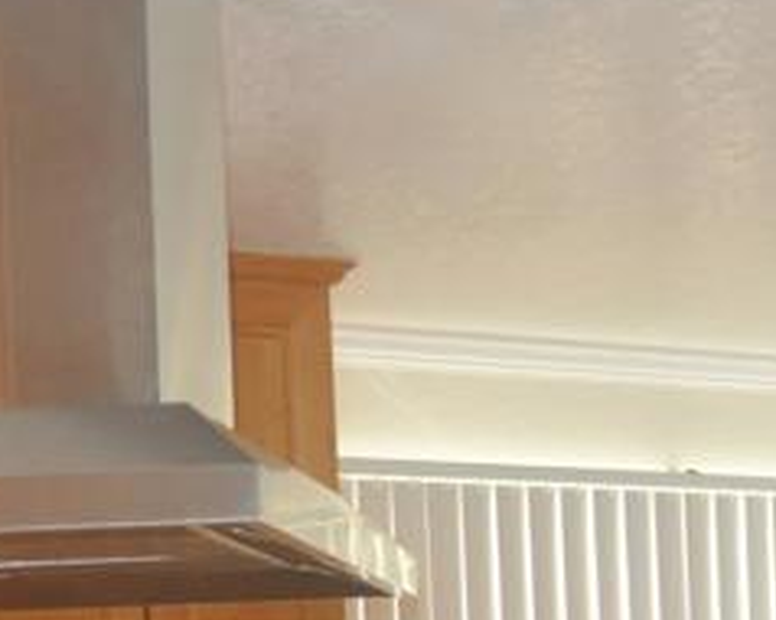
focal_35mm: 127
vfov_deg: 11.6
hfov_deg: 14.5
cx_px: 1021
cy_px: 959
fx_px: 2915
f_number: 4.5
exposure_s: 1/100
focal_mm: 21
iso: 1000
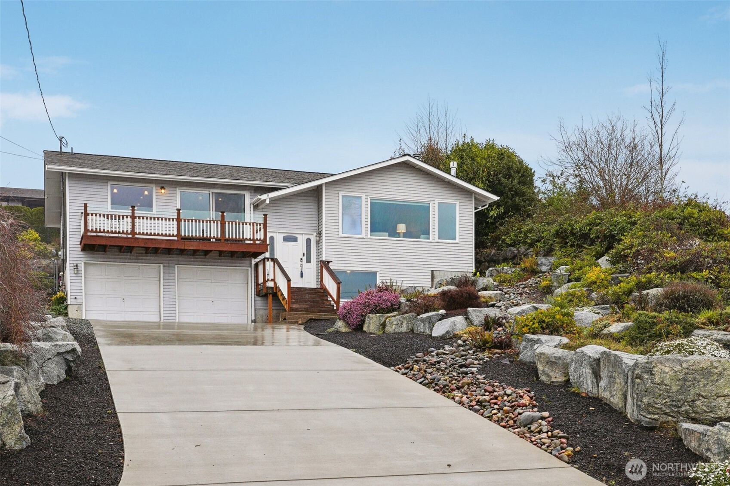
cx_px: 365
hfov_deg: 46.4
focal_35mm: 42
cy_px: 243
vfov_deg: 31.9
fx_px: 852
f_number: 8
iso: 250
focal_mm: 28
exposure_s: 1/125
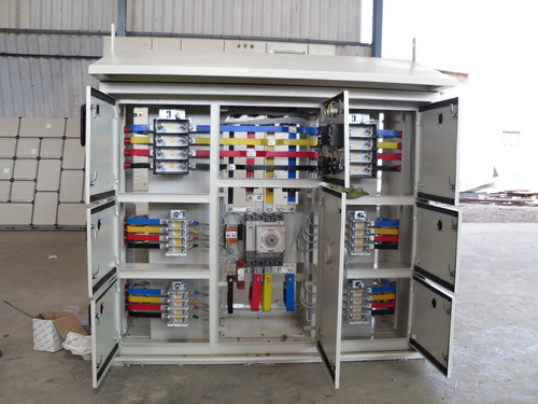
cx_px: 269
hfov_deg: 54.0
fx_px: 528
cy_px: 202
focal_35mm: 34
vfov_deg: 41.8
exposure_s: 1/90
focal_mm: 6
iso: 100
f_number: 2.8
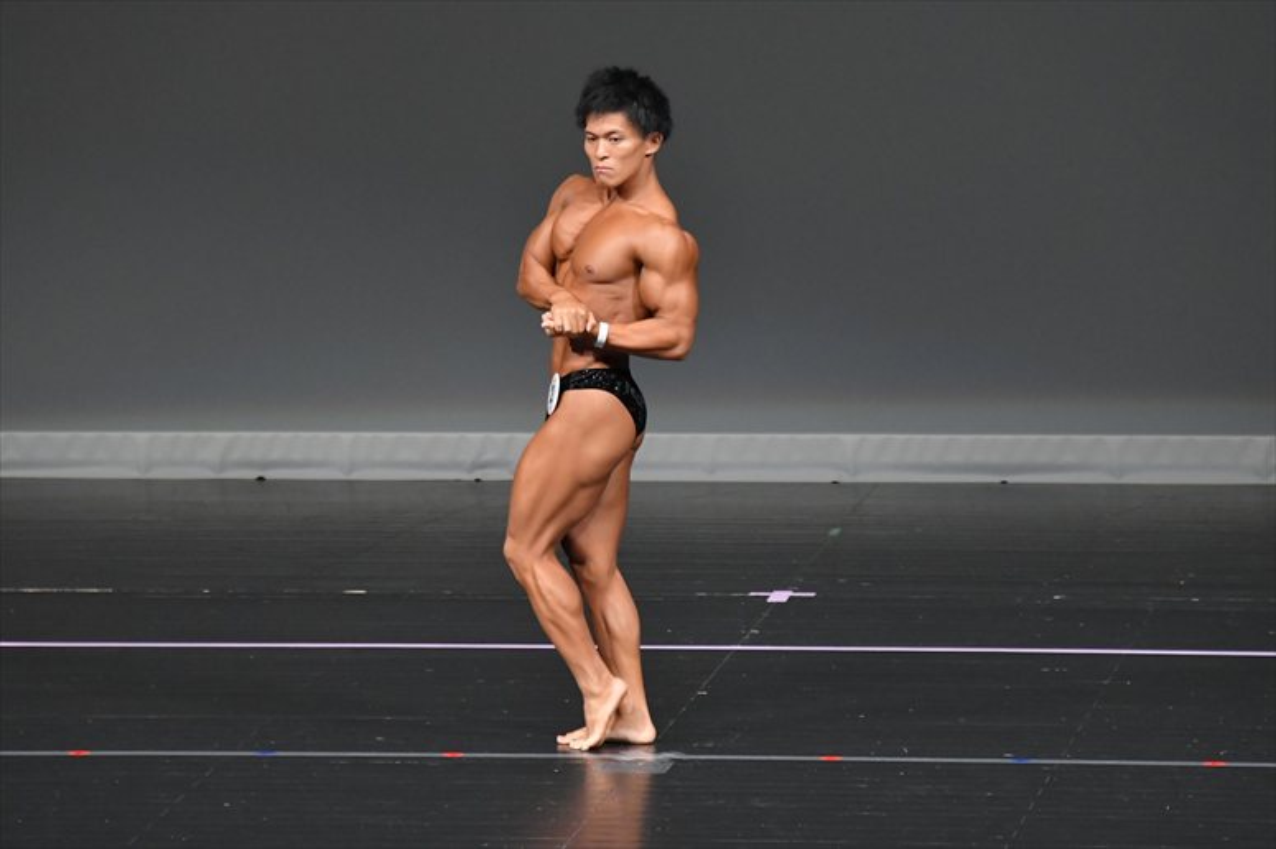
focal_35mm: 345
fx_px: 12223
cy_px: 424
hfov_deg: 6.0
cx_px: 638
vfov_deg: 4.0
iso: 4000
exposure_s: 1/400
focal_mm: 230
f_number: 5.6
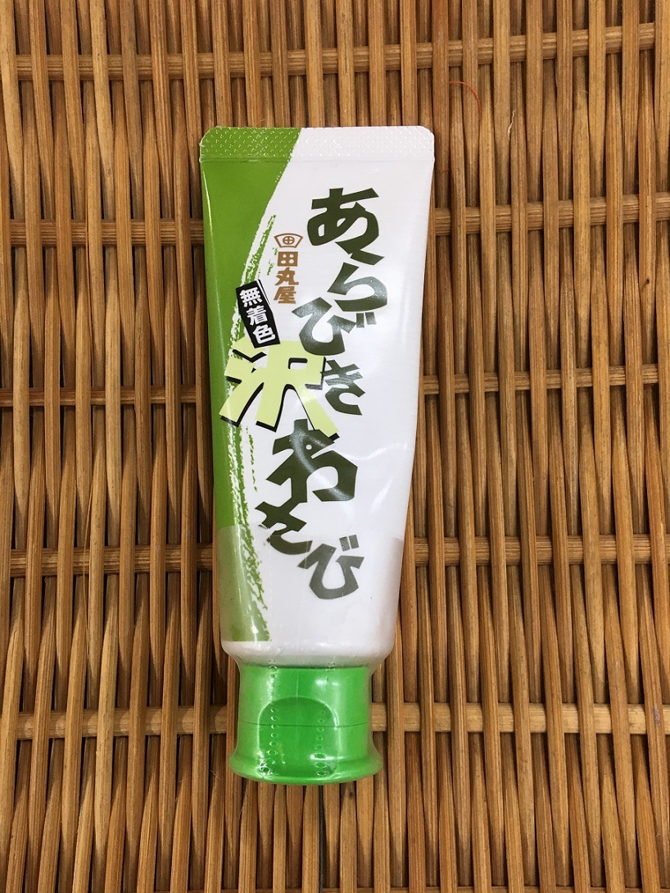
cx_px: 335
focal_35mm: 29
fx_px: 748
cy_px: 446
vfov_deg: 61.6
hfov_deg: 48.3
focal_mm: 4.15
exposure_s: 1/30
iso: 32
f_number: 2.2
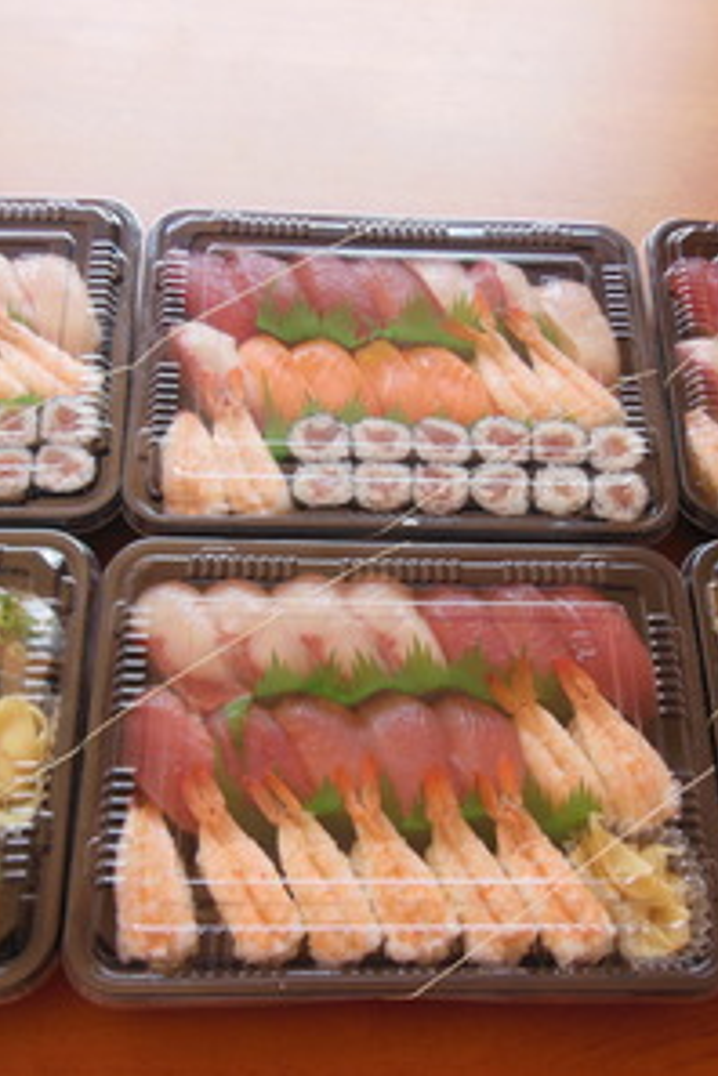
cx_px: 374
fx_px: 1047
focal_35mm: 35
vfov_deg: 54.4
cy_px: 536
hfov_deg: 37.8
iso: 125
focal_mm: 4.5
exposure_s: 1/30
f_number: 3.5
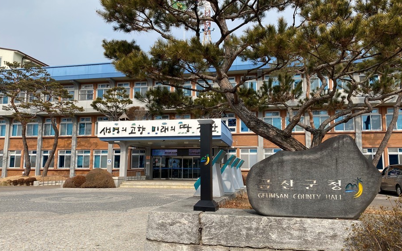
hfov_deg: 64.6
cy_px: 131
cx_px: 199
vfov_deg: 43.1
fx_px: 318
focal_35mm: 29
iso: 32
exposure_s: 1/2188
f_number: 1.8
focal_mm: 4.25
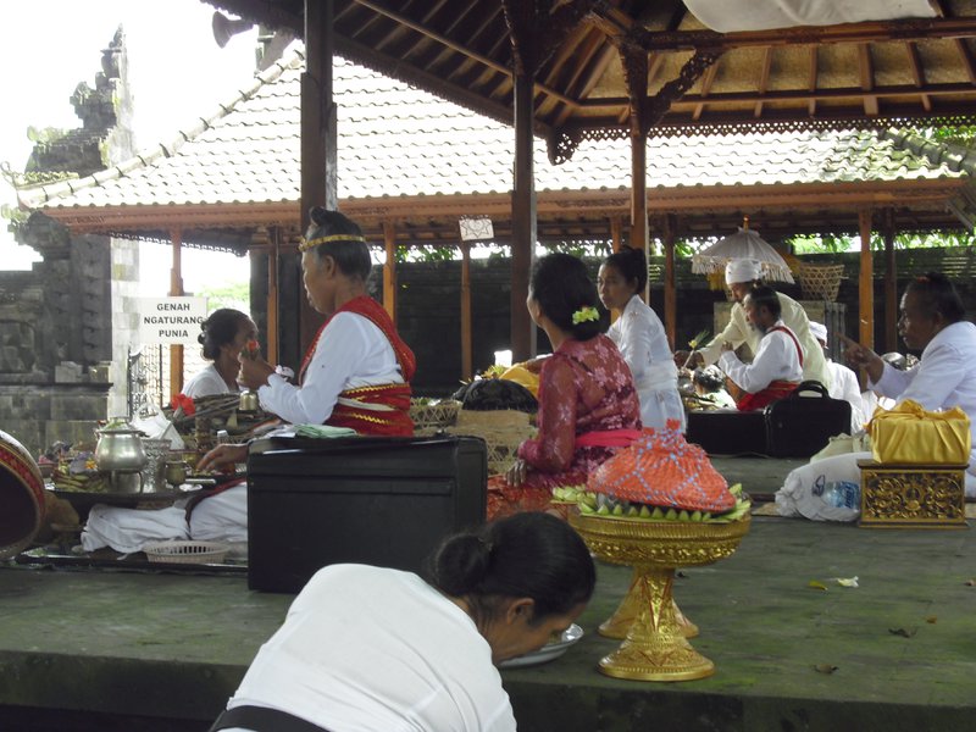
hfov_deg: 29.8
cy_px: 366
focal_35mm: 65
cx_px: 488
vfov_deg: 22.6
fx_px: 1833
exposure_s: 1/80
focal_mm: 10.7
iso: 100
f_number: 3.8
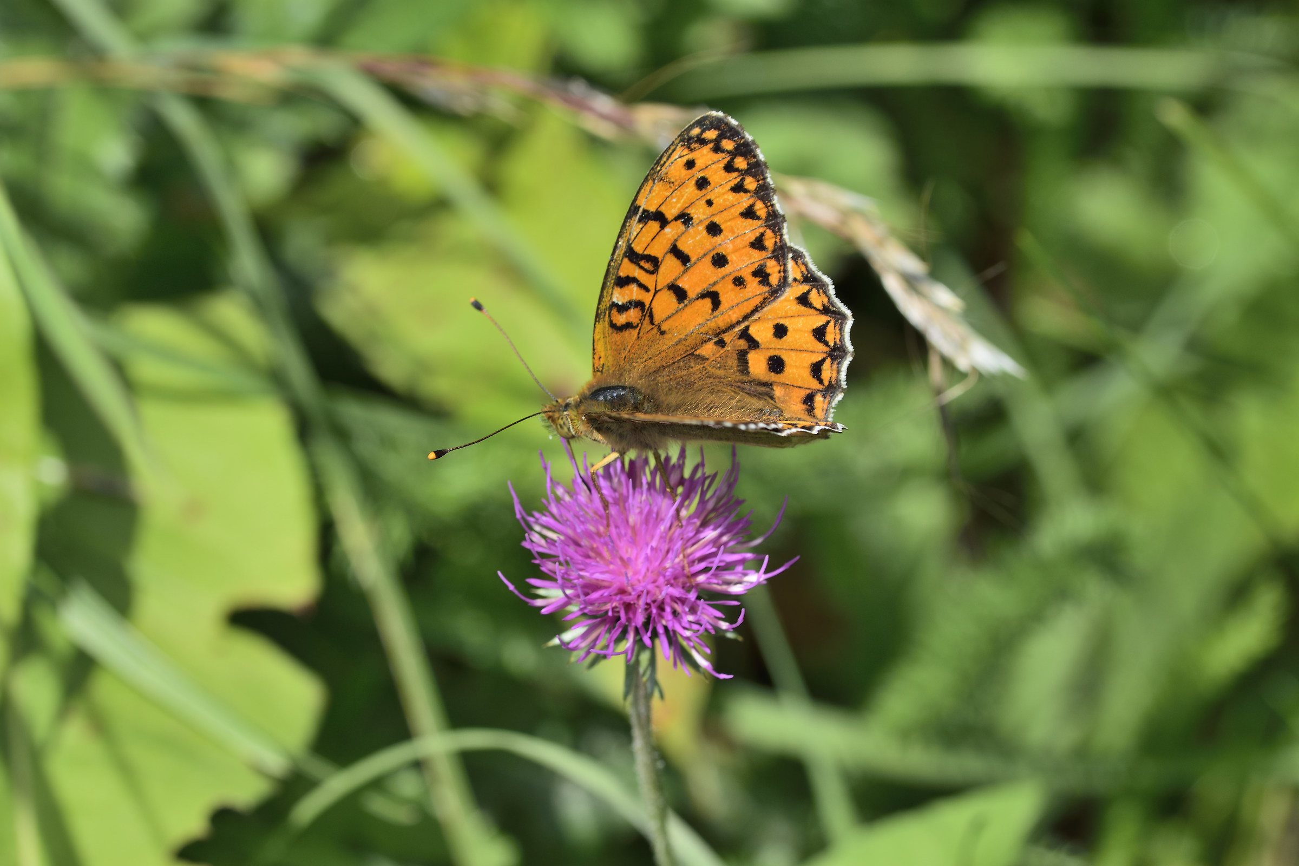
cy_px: 433
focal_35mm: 158
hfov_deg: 13.0
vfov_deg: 8.7
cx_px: 650
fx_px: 5683
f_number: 9
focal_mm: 105
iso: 100
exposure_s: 1/200
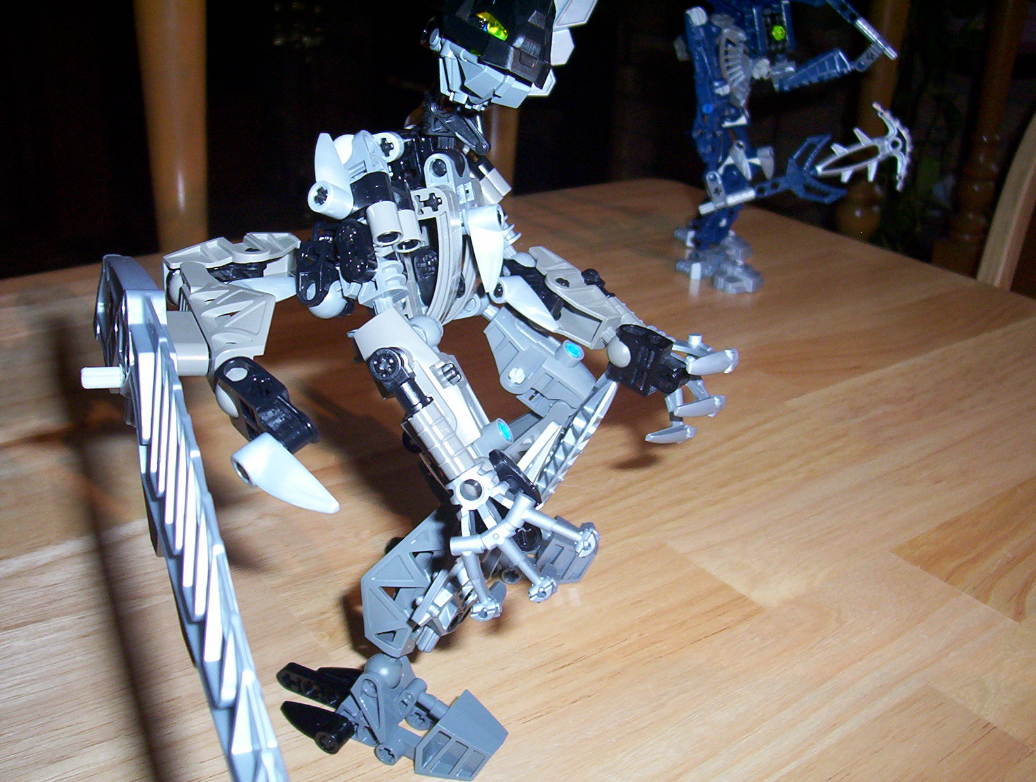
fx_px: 1290
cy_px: 391
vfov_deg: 33.7
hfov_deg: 43.8
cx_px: 518
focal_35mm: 43
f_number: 2.73
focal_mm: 5.77
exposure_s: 1/60
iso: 140
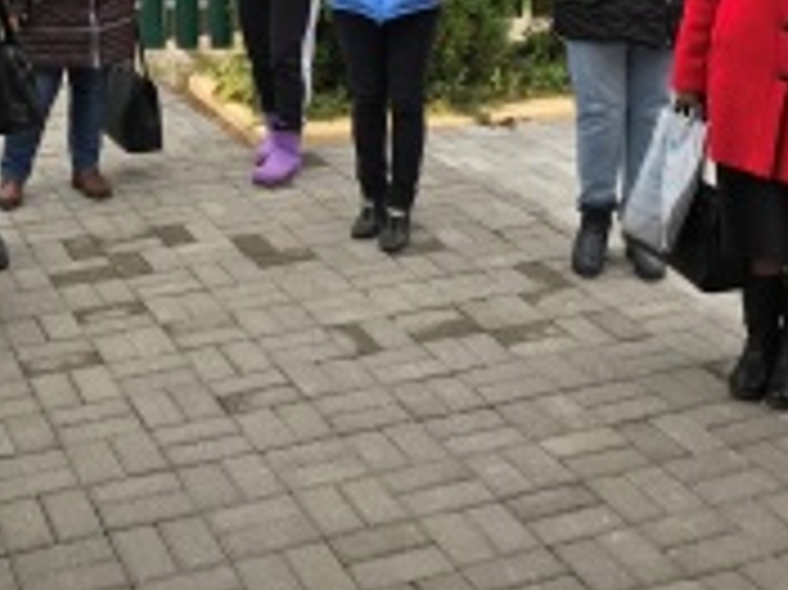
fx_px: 1456
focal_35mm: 64
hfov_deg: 30.3
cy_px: 18
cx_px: 342
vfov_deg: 22.2
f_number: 1.8
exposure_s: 1/380
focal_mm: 3.99
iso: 20
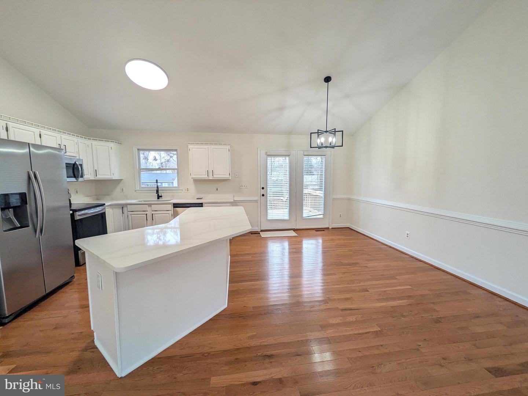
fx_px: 214
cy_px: 198
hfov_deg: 102.1
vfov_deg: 85.7
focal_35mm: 14
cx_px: 264
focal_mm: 1.83
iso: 141
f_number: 2.2
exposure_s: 1/120
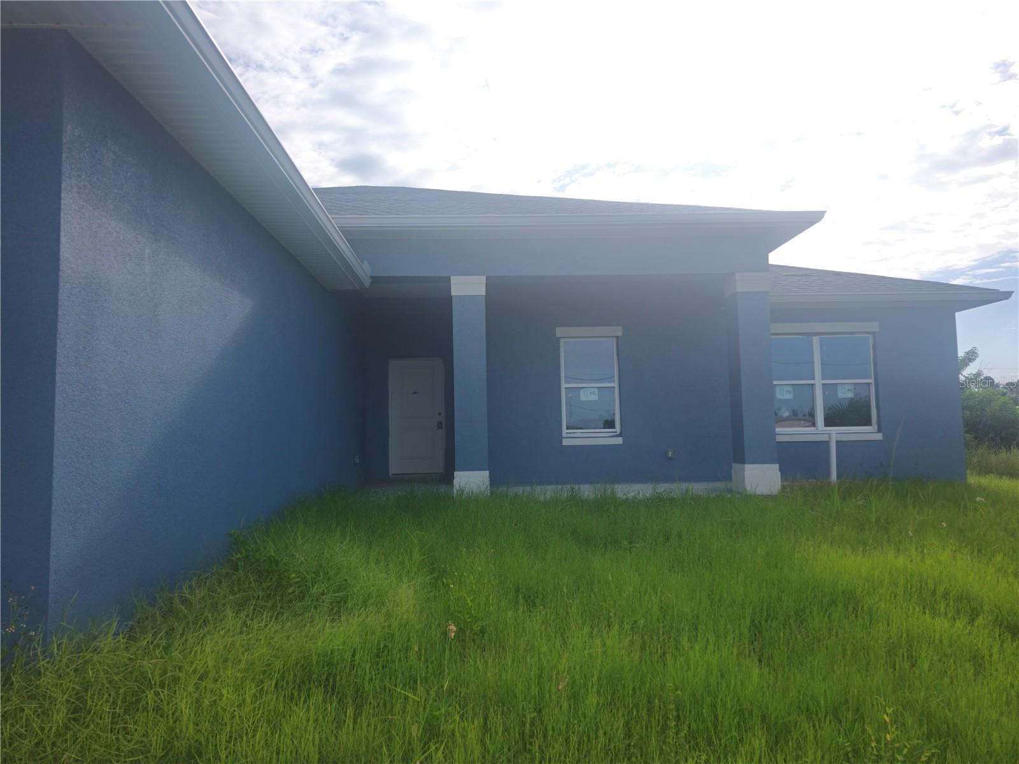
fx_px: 677
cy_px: 382
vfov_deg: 58.9
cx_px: 510
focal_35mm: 23
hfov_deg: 73.9
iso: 25
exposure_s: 1/1628
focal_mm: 5.54
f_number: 1.8
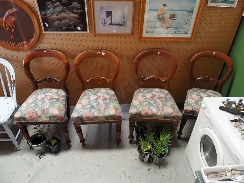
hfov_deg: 71.6
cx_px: 122
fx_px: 169
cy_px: 92
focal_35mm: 24
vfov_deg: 56.8
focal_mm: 12
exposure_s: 1/30
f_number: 5.6
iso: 3200
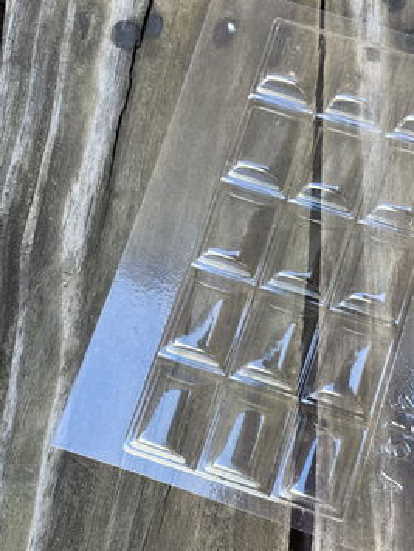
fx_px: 621
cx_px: 307
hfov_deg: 36.1
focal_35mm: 39
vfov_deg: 47.8
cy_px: 282
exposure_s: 1/121
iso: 64
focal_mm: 4.2
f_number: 1.6
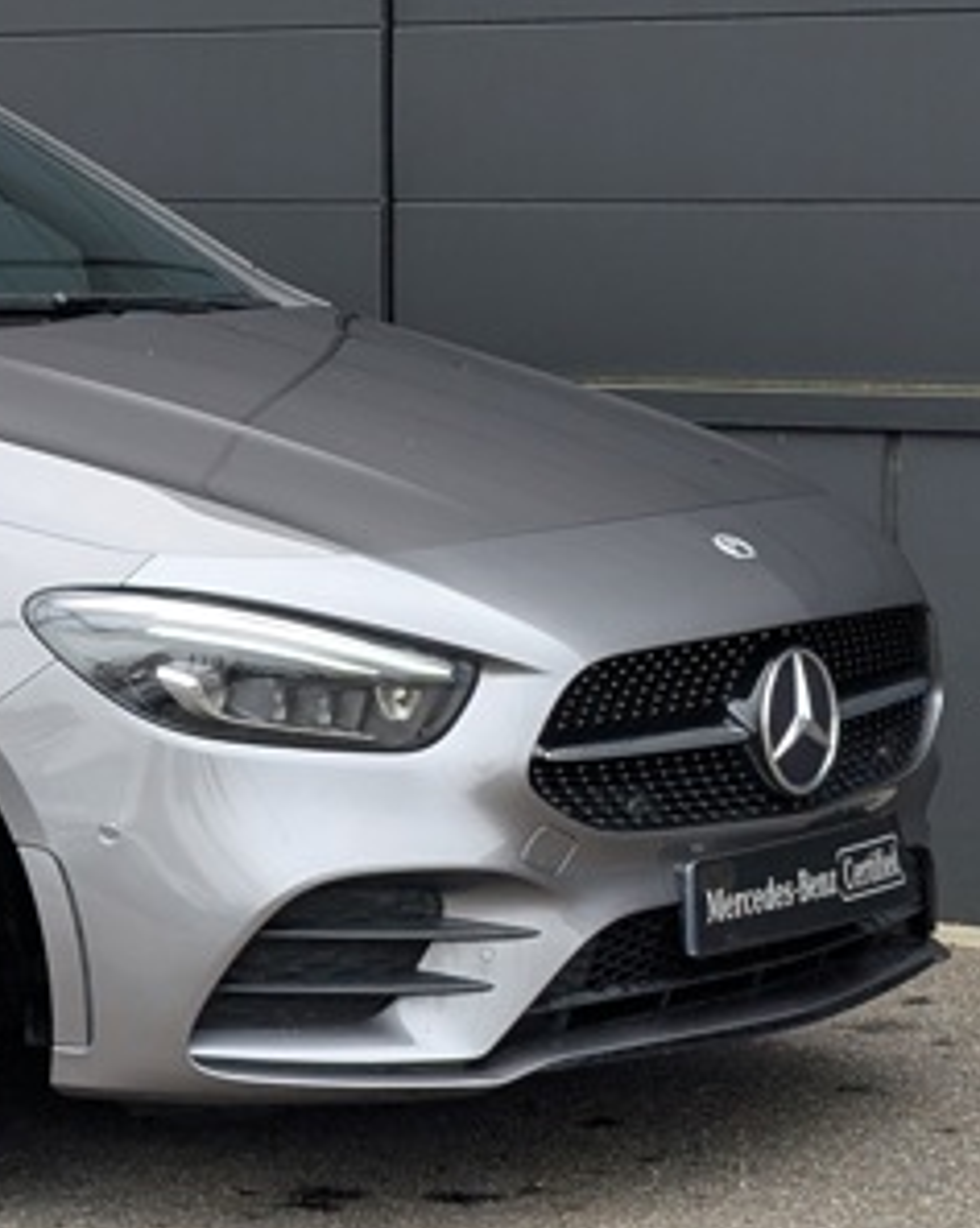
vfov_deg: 14.9
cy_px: 504
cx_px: -261
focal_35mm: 129
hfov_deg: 11.6
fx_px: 4684
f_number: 1.68
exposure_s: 1/309
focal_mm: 6.9
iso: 49
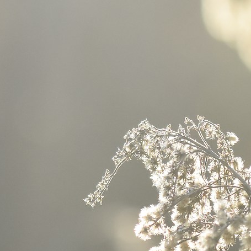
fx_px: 8269
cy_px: 335
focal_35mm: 1008
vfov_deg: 1.7
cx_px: 243
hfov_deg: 1.7
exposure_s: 1/800
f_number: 7.1
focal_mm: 150
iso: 800
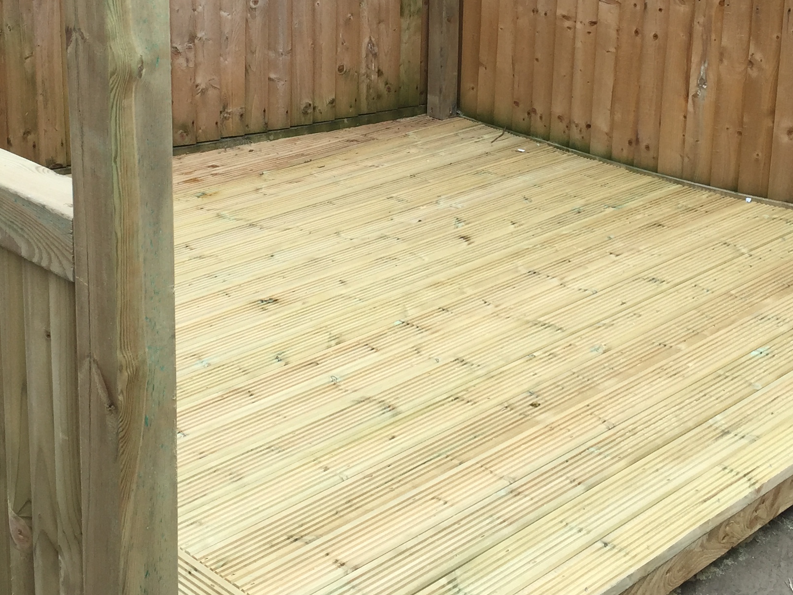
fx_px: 1352
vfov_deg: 24.3
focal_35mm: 59
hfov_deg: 32.7
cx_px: 355
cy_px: 101
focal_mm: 4.15
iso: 32
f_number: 2.2
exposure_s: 1/399
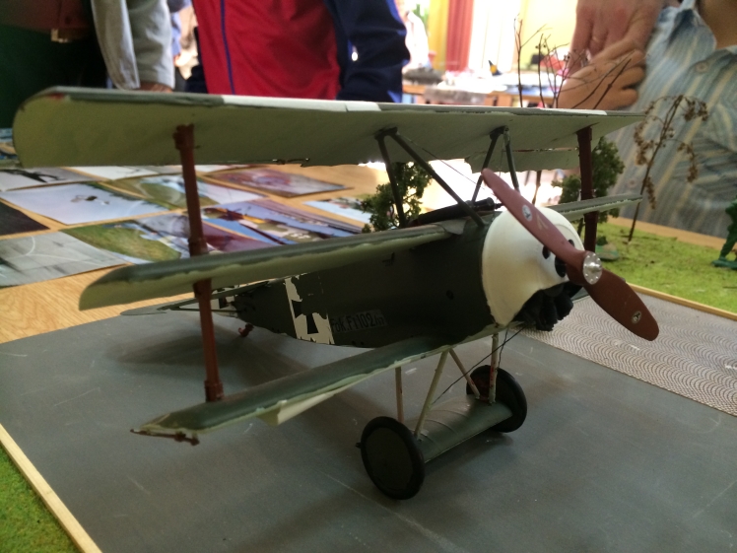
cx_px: 368
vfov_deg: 46.8
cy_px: 276
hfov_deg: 60.0
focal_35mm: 30
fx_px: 639
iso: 160
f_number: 2.2
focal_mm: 4.12
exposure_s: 1/30
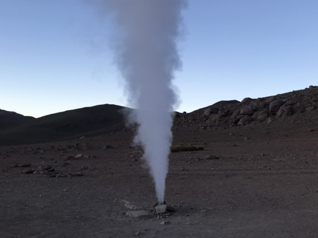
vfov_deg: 32.6
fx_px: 404
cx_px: 162
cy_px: 81
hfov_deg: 42.9
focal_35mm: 44
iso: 20
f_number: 1.8
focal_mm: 3.99
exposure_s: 1/133
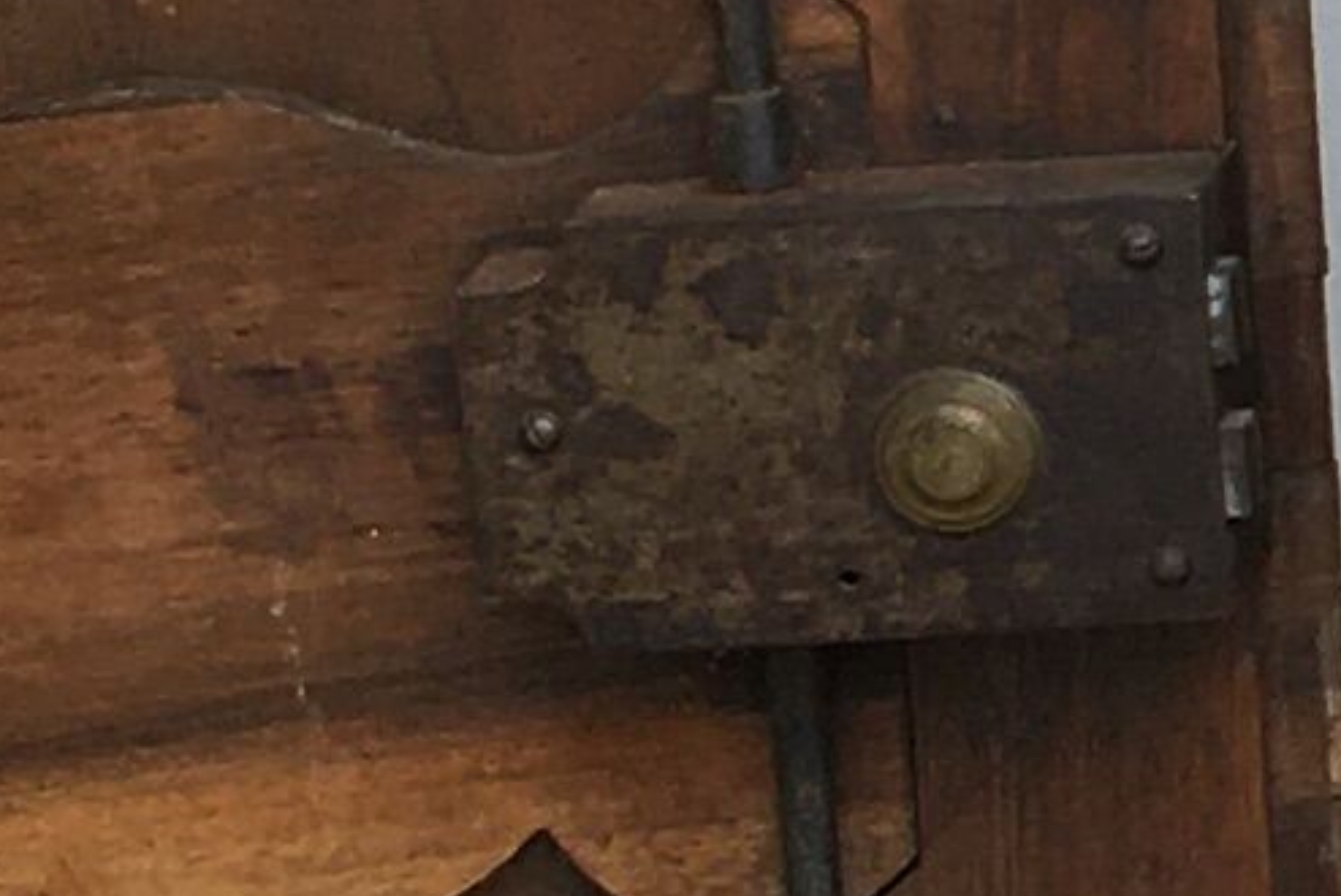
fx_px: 9168
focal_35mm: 246
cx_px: 3393
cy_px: -174
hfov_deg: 7.7
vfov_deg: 5.6
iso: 25
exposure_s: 1/161
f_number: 2.2
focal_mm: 4.15
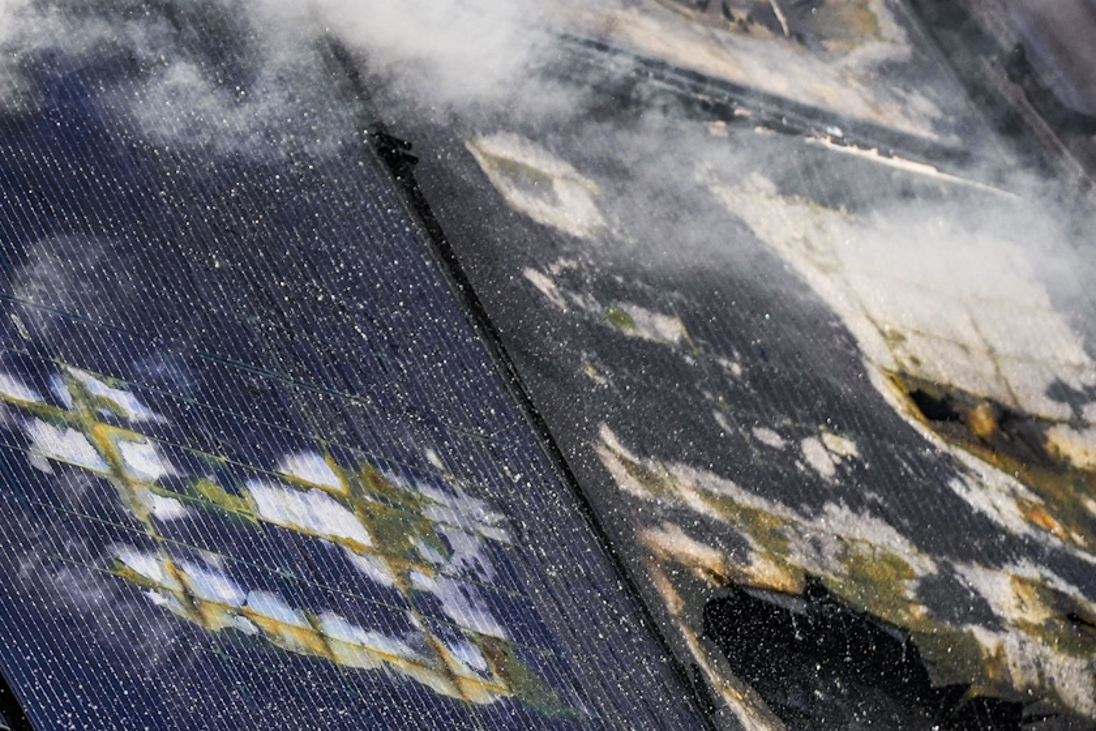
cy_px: 320
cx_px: -25
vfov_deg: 3.0
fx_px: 13912
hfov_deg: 4.5
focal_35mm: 457
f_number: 3.2
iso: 200
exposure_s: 1/5000
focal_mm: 200
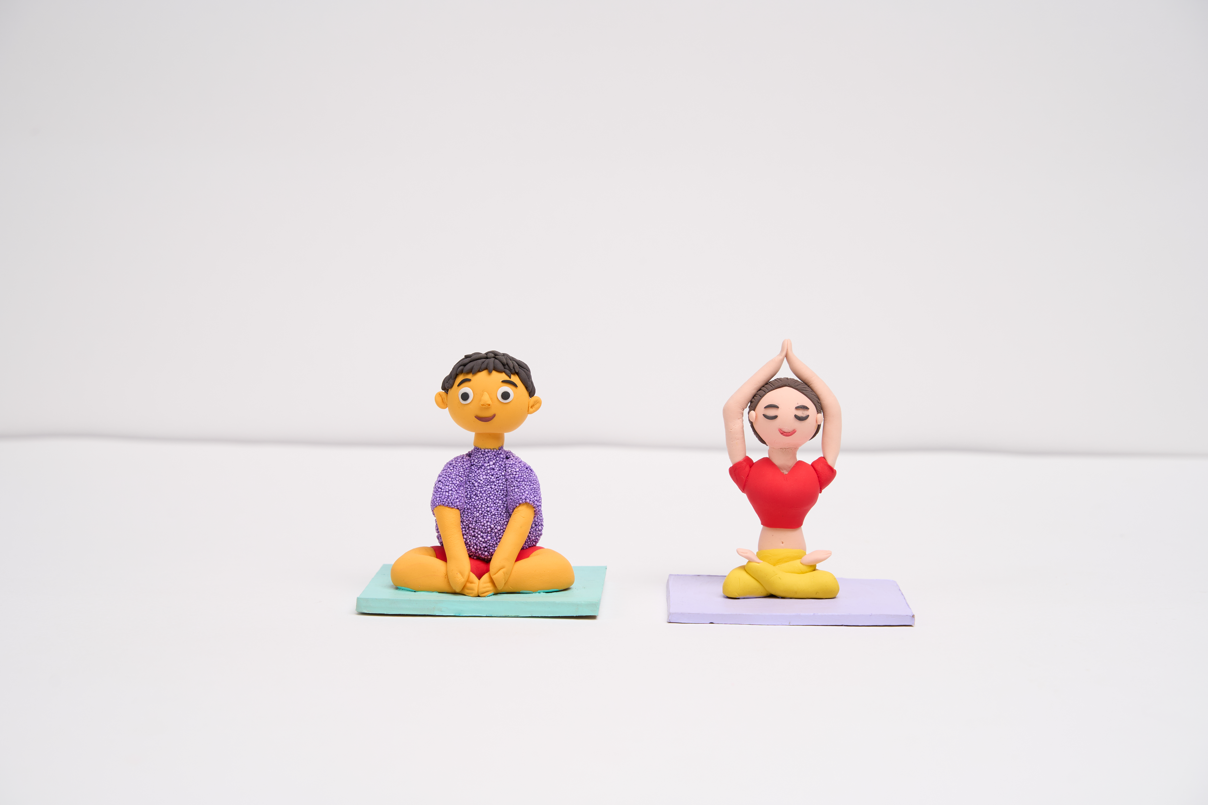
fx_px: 2516
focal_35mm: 75
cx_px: 604
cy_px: 402
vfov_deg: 18.2
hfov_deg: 27.0
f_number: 8
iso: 160
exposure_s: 1/100
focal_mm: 75
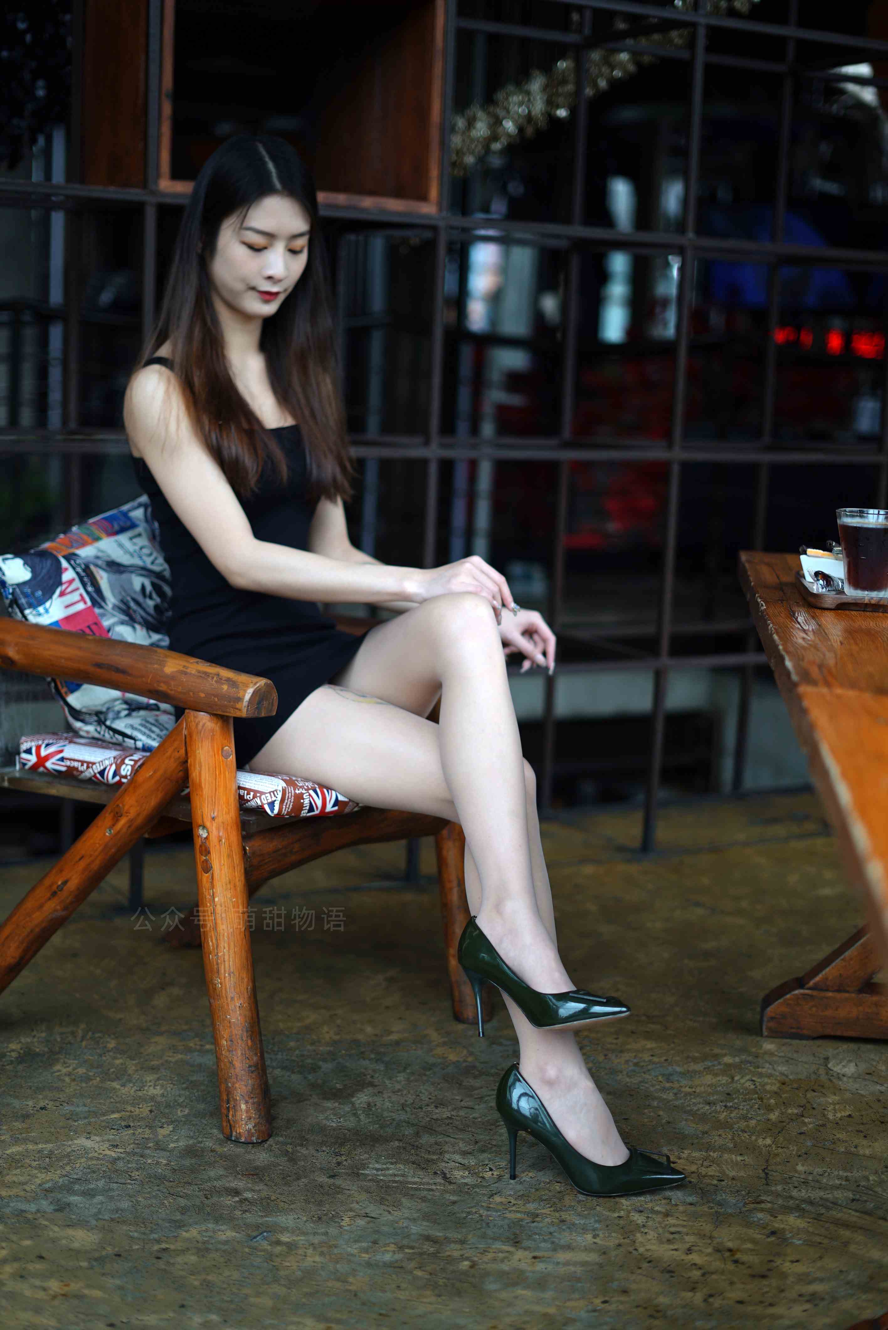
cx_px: 444
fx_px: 1847
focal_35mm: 50
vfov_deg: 39.6
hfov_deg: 27.0
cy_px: 665
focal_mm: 50
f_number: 1.8
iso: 64
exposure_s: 1/400
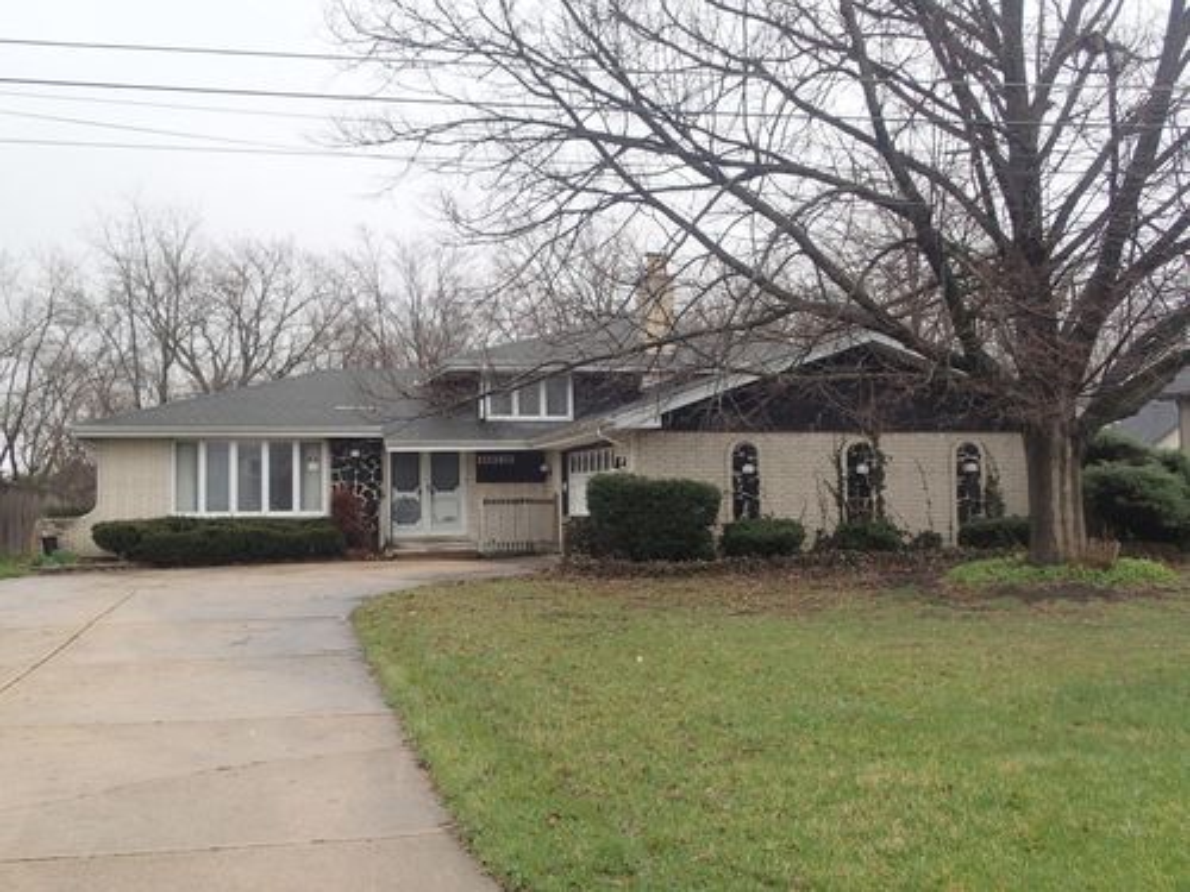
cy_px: 446
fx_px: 1306
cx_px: 595
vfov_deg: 37.7
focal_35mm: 38
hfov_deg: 49.0
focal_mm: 6.86
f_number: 3.5
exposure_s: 1/160
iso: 100
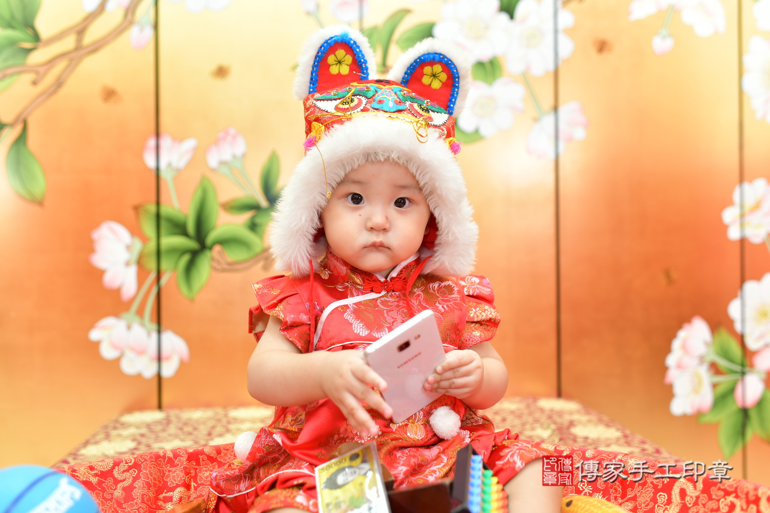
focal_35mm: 35
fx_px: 749
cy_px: 256
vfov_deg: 37.9
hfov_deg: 54.4
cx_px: 385
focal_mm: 35
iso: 400
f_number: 2.8
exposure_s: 1/200
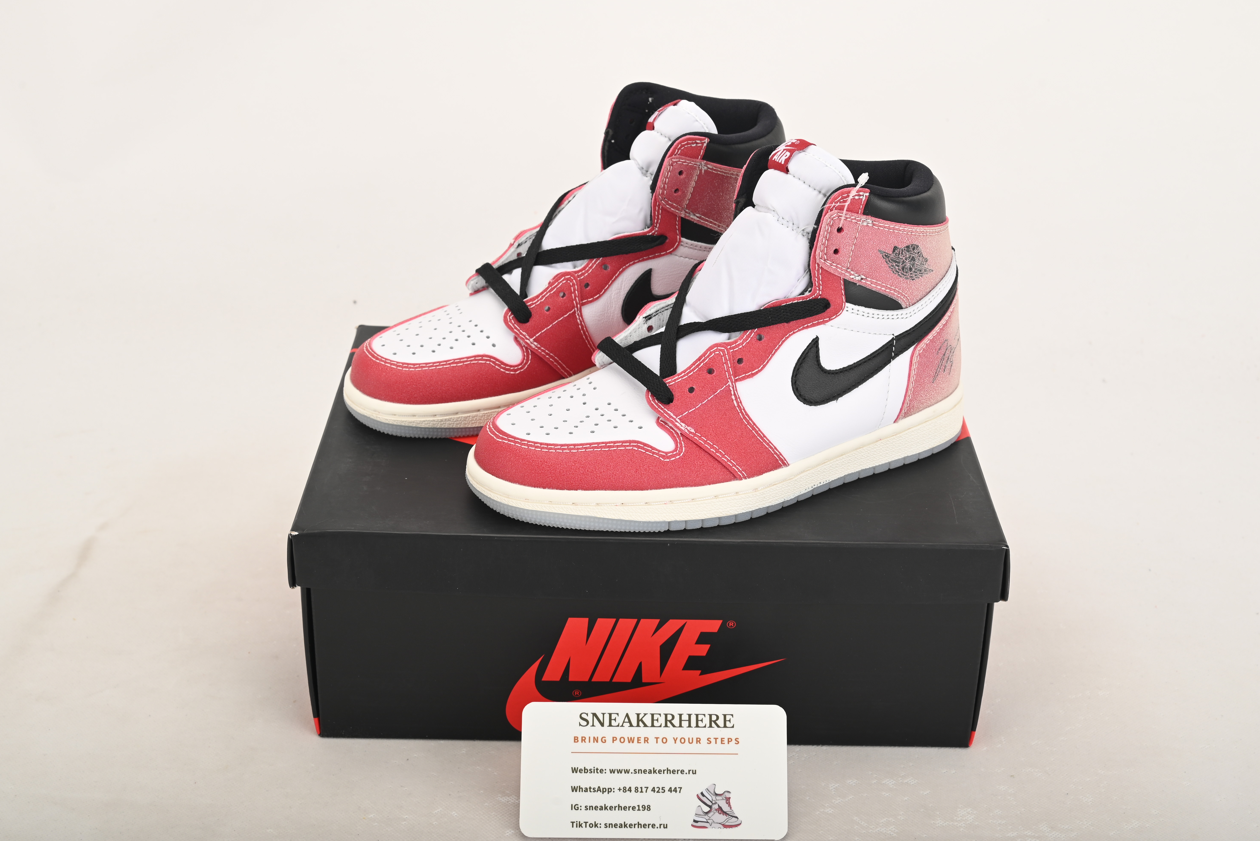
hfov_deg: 39.6
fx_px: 1751
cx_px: 638
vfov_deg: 27.0
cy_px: 426
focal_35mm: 50
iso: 100
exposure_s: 1/200
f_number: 11
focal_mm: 49
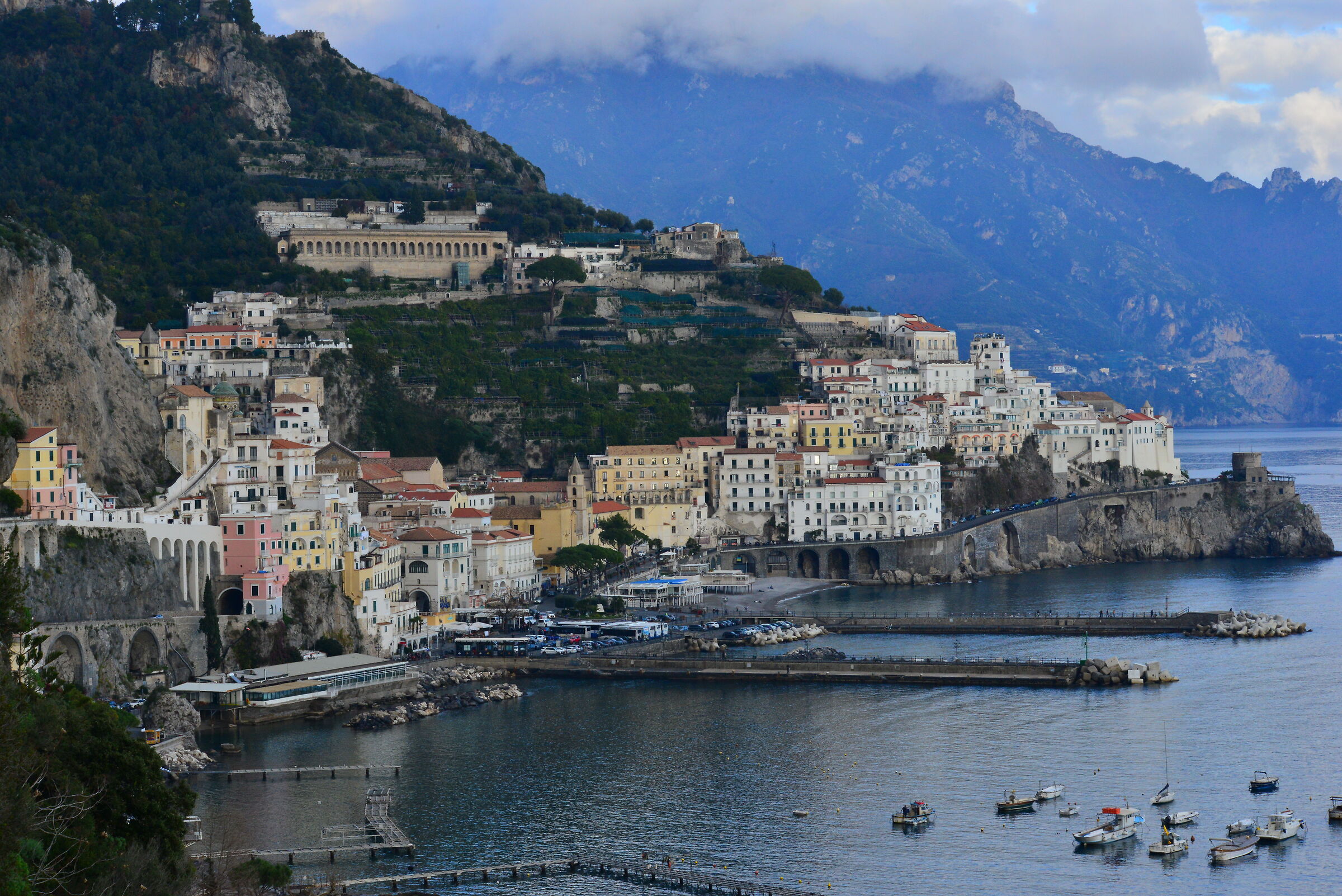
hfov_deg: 25.4
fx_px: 2983
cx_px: 671
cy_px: 448
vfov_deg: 17.1
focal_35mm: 80
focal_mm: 80
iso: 1000
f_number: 25
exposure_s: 1/160
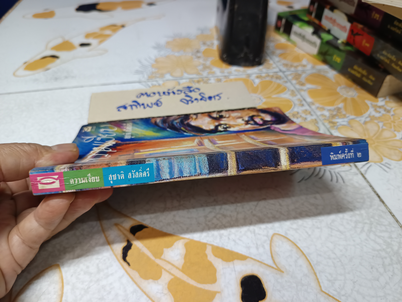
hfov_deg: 71.6
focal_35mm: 24
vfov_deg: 56.8
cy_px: 151
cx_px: 201
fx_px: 279
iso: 1072
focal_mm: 5.31
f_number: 1.7
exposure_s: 1/25
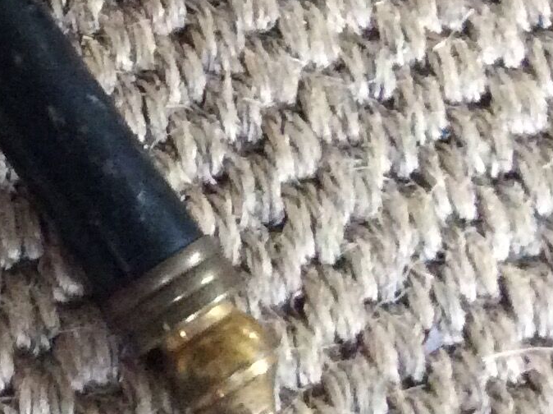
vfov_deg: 11.5
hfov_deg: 14.9
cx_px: -280
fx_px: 1963
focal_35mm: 123
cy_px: -222
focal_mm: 3.3
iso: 320
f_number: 2.4
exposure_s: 1/17
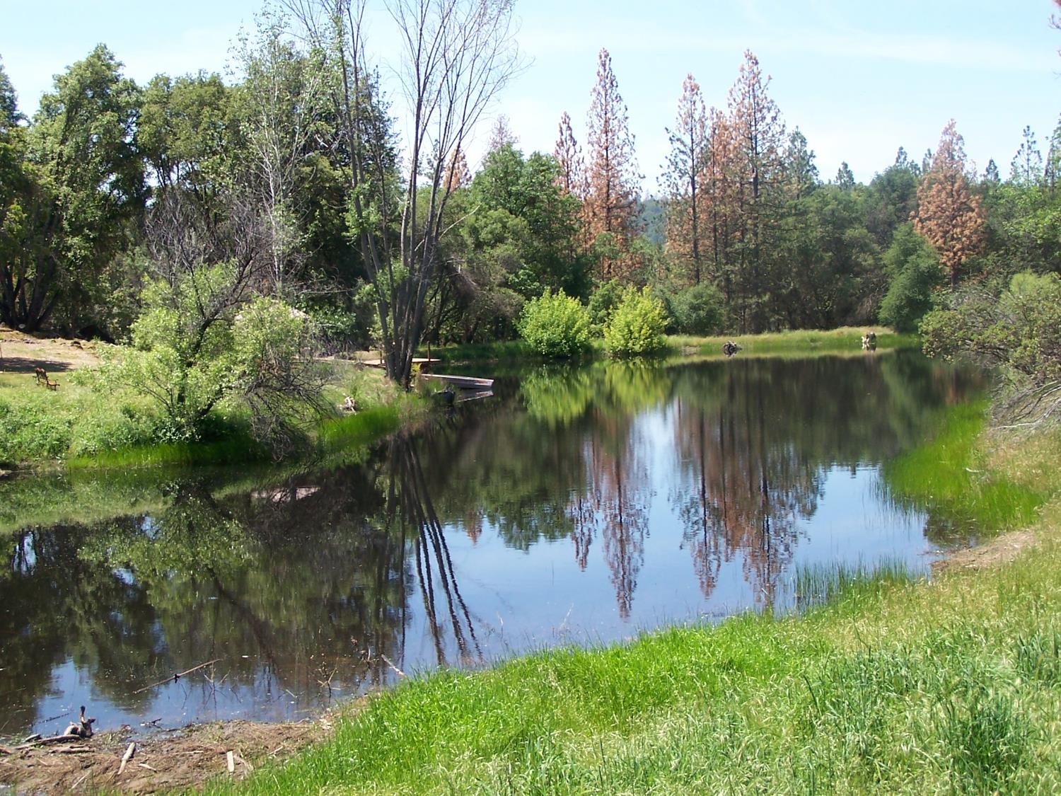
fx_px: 1563
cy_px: 398
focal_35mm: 51
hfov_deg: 37.5
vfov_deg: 28.6
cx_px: 530
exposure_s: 1/500
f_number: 3.2
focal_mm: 8.5
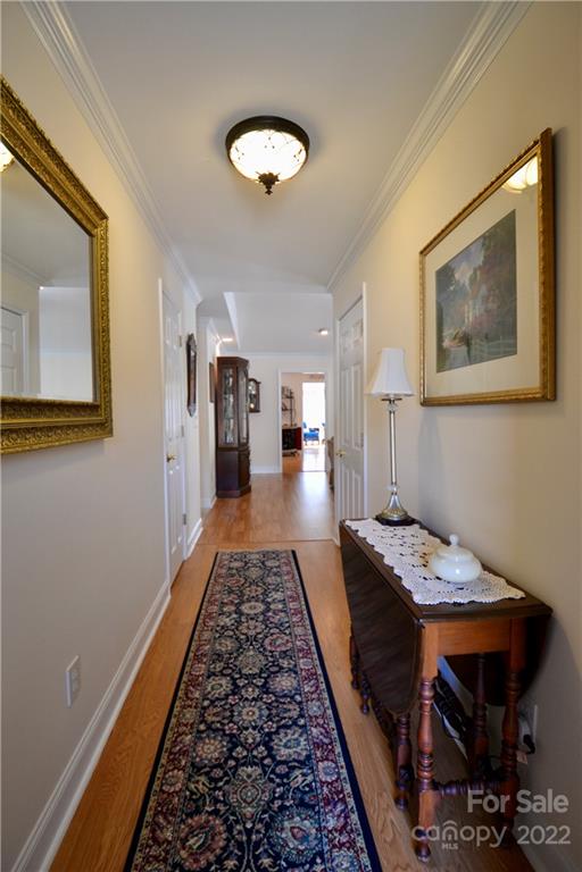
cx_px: 291
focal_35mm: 16
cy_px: 436
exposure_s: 1/60
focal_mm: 10.5
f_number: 3.5
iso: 560
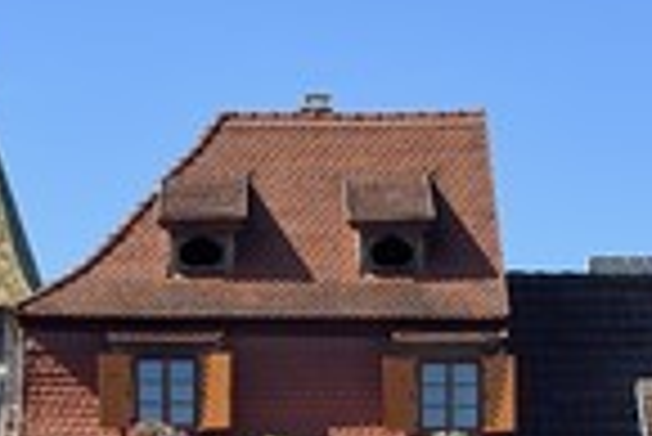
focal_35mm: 203
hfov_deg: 10.1
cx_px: 378
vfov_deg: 6.7
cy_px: 517
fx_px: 3680
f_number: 9
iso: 200
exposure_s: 1/250
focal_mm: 70
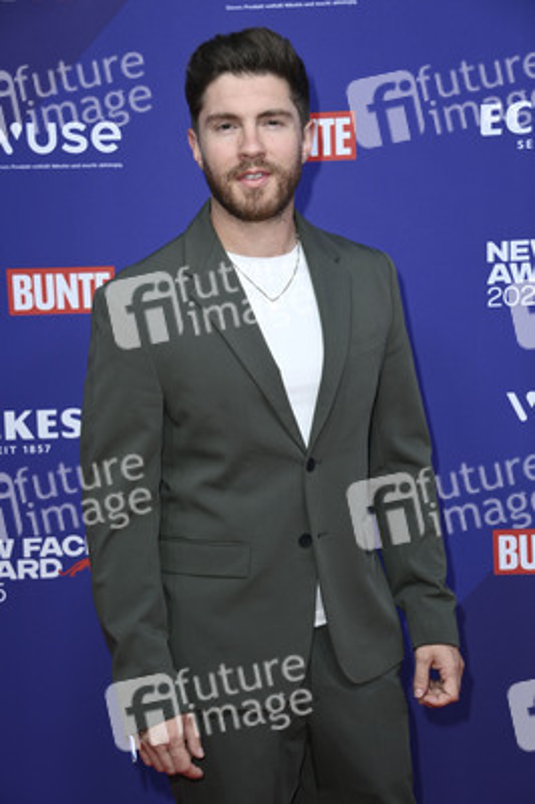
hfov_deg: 18.9
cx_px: 268
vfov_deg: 28.1
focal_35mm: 72
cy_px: 402
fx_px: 1608
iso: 800
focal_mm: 72
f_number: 5.6
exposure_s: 1/250
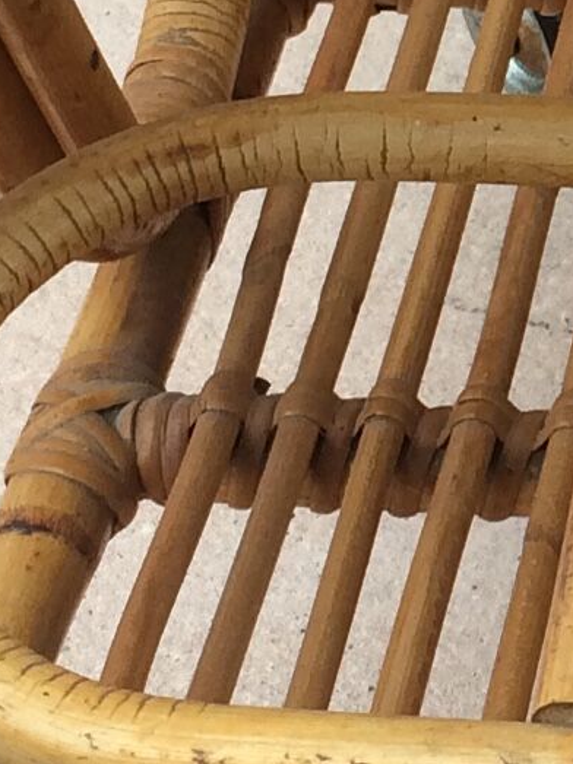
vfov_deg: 10.8
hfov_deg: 7.8
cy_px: -101
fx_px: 3996
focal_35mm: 181
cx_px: 1174
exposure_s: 1/228
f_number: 2.2
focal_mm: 4.15
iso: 32
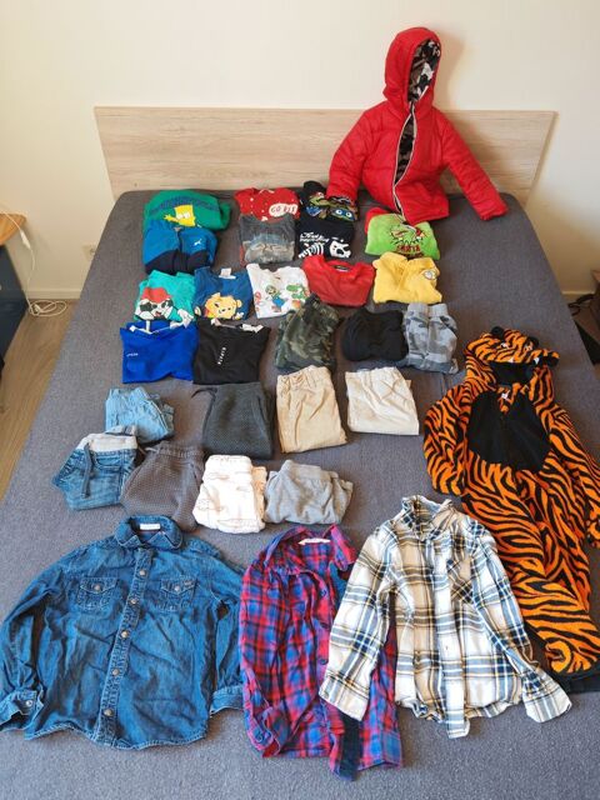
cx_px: 300
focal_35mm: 27
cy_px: 400
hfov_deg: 51.4
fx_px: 624
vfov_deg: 65.3
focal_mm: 6.67
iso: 640
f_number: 1.9
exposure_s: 1/100
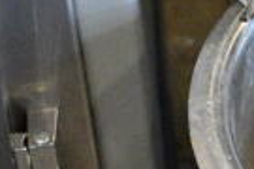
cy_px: 10
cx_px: 510
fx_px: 1580
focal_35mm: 224
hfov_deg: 8.7
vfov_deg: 6.1
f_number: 5
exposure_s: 1/100
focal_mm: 22
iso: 6400
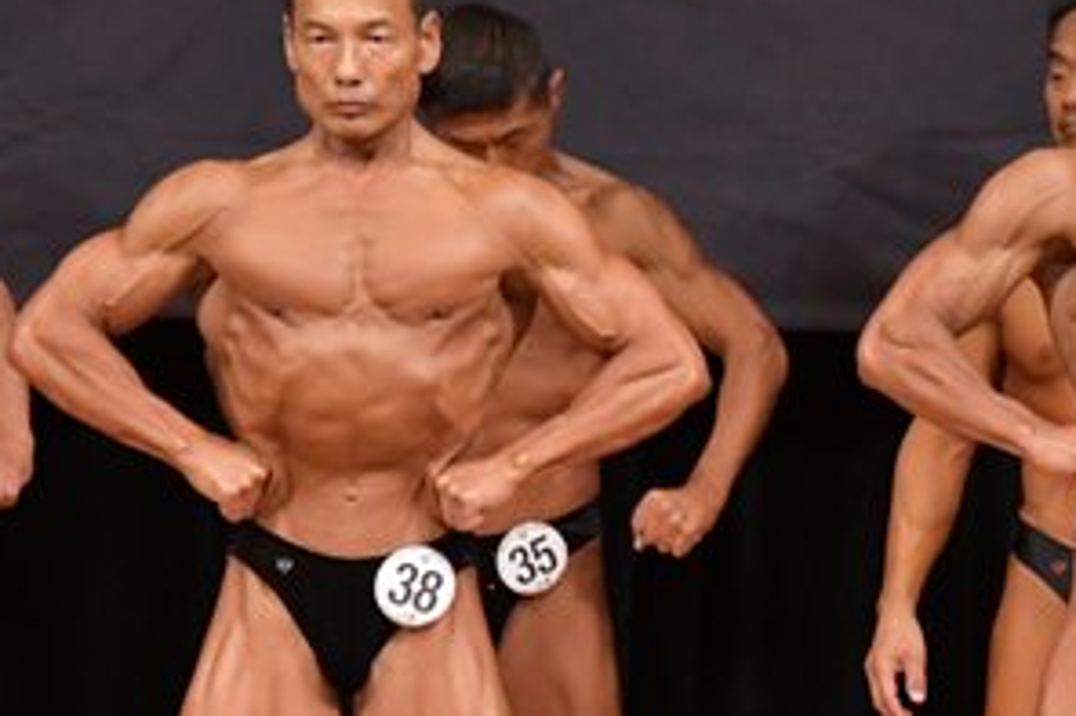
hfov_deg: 3.1
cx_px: 1310
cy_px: 654
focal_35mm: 667
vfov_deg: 2.1
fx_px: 19924
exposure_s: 1/400
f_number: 5.6
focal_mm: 170
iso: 5000
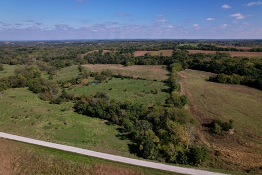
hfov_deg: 78.6
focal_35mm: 22
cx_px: 131
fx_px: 160
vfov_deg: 57.2
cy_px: 88
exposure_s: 1/100
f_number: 2.8
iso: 100
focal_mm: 8.38
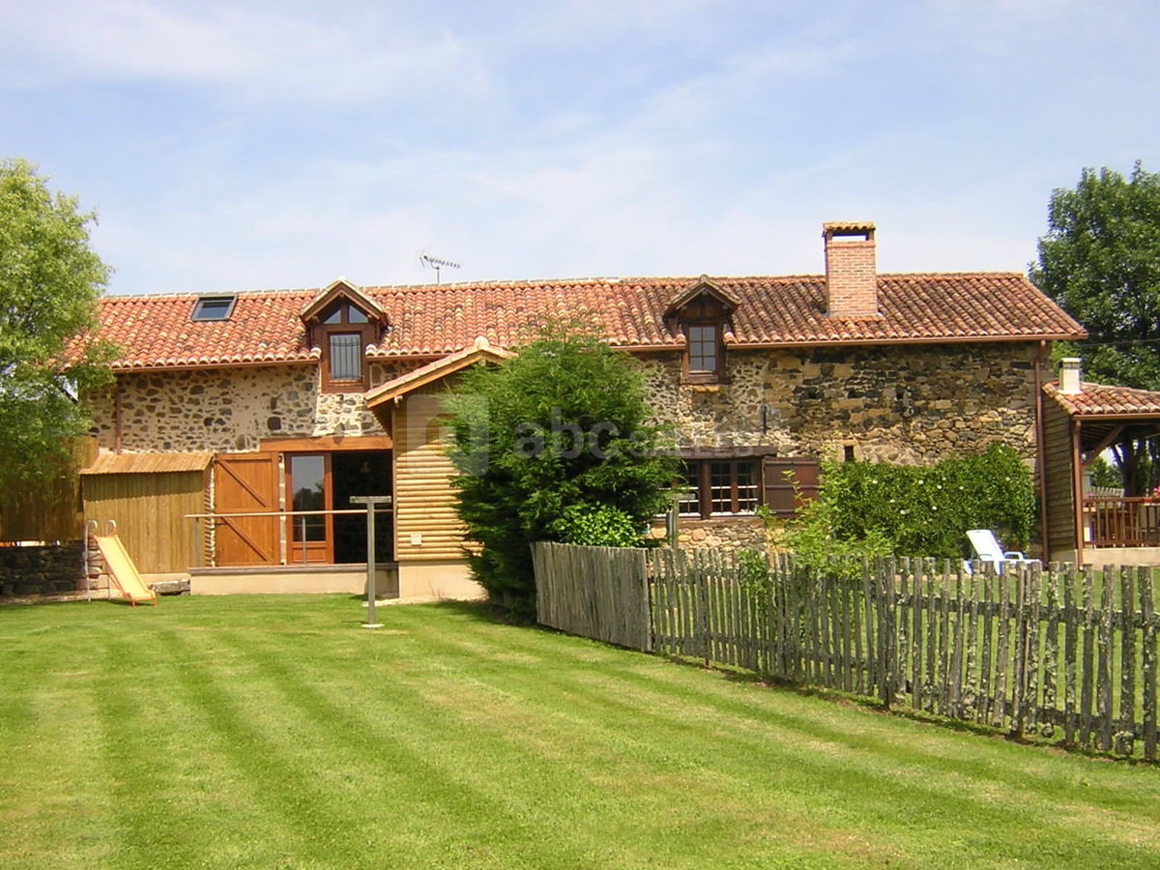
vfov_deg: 28.6
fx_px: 1709
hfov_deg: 37.5
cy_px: 435
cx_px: 580
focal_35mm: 51
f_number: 6.2
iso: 100
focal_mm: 6.6
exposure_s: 1/187
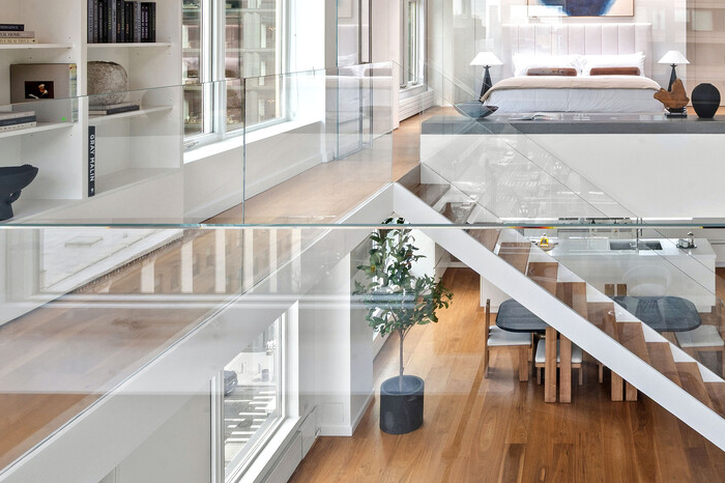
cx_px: 577
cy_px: 46
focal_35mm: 30
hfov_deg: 57.5
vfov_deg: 40.2
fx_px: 604
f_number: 20
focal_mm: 14
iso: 250
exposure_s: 1/5
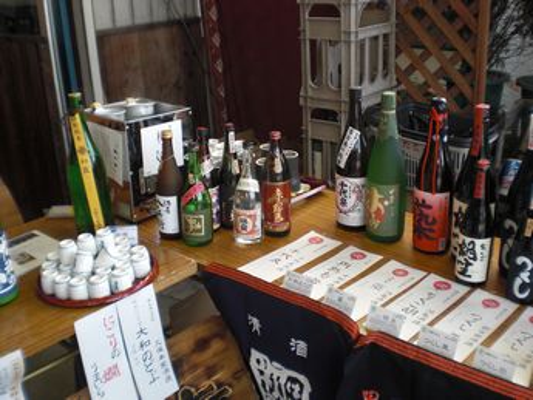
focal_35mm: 38
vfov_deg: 37.7
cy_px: 200
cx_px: 266
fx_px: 585
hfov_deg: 49.0
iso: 100
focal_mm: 6.3
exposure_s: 1/100
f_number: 3.1
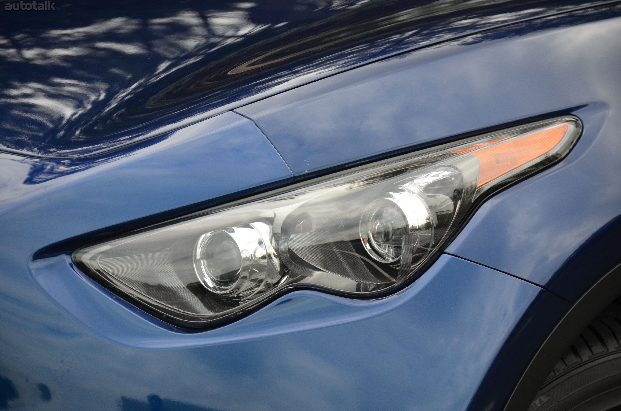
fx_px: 5164
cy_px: 206
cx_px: 310
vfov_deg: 4.6
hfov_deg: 6.9
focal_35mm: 300
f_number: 5.6
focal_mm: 200
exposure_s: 1/1000
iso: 560
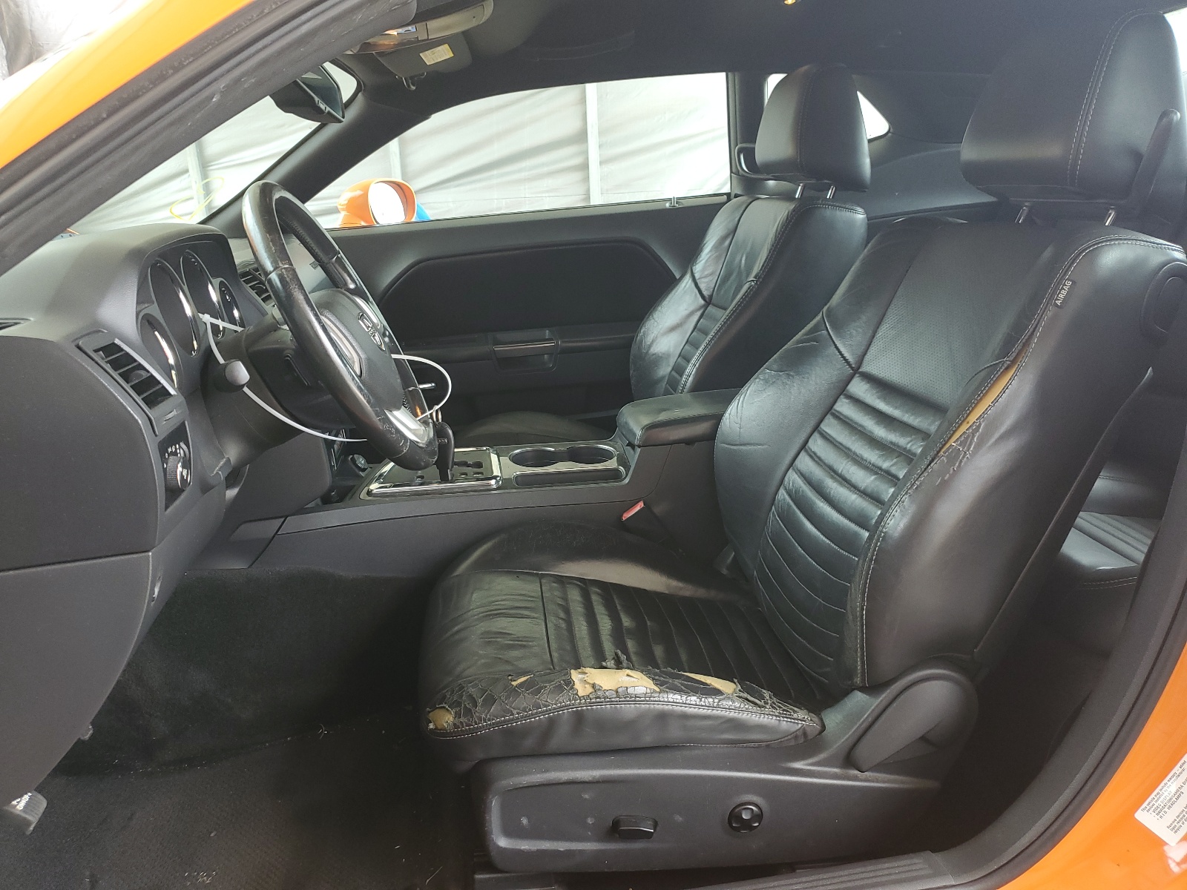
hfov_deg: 67.3
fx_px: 892
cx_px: 594
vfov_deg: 53.1
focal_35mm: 26
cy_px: 445
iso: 71
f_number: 1.5
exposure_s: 1/120
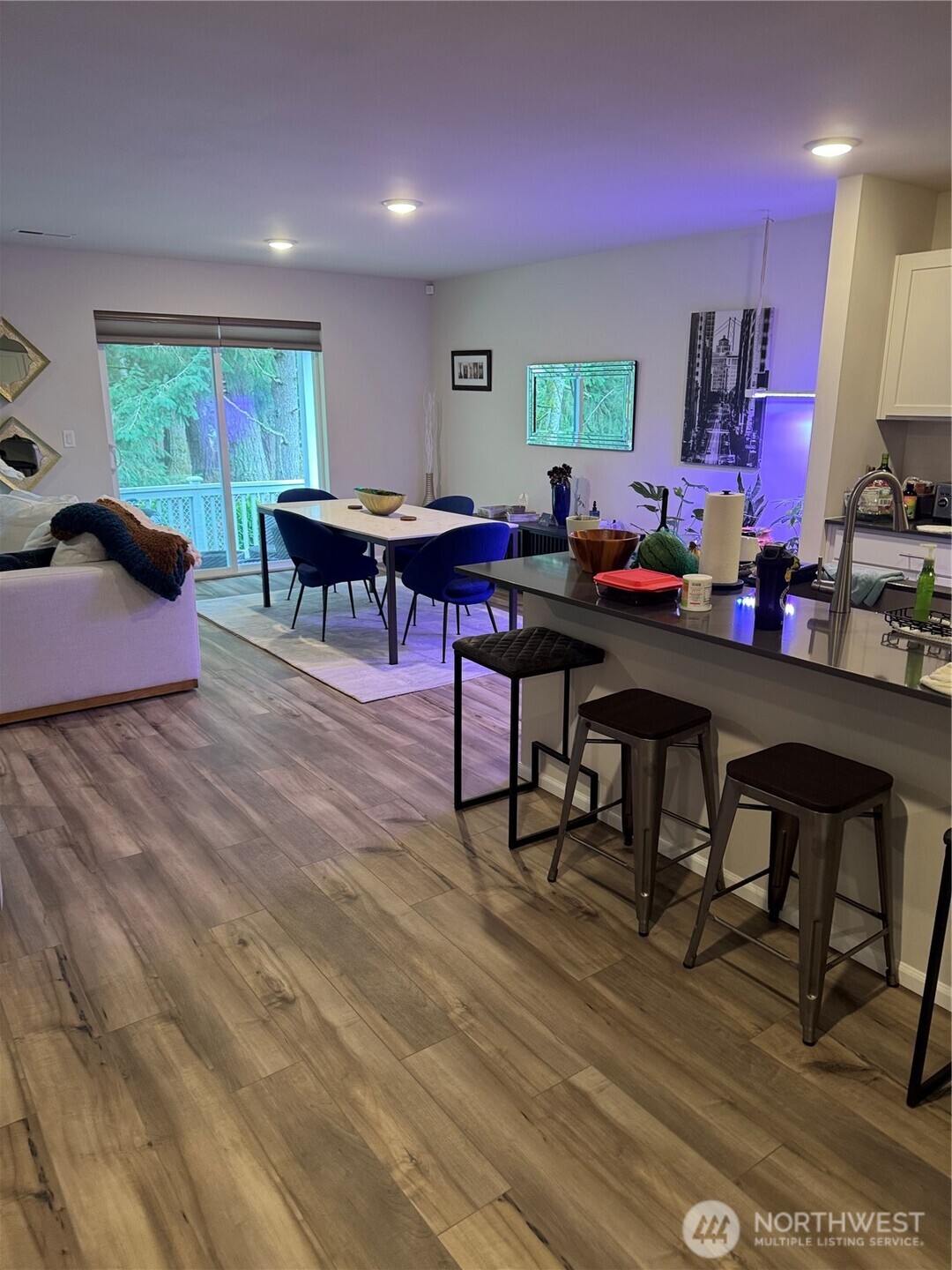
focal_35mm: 24
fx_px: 880
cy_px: 635
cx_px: 476
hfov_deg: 56.8
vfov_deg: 71.6
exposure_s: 1/60
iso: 250
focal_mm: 6.76
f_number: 1.78
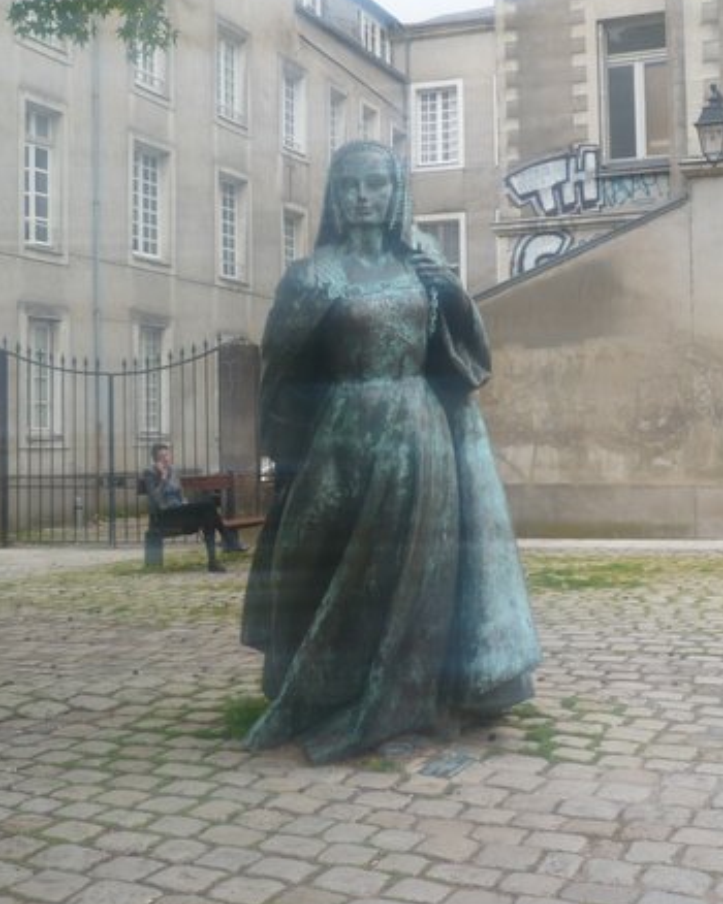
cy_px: 431
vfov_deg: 40.3
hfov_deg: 32.7
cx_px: 355
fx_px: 1231
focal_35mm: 46
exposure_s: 1/200
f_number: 3.4
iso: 100
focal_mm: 7
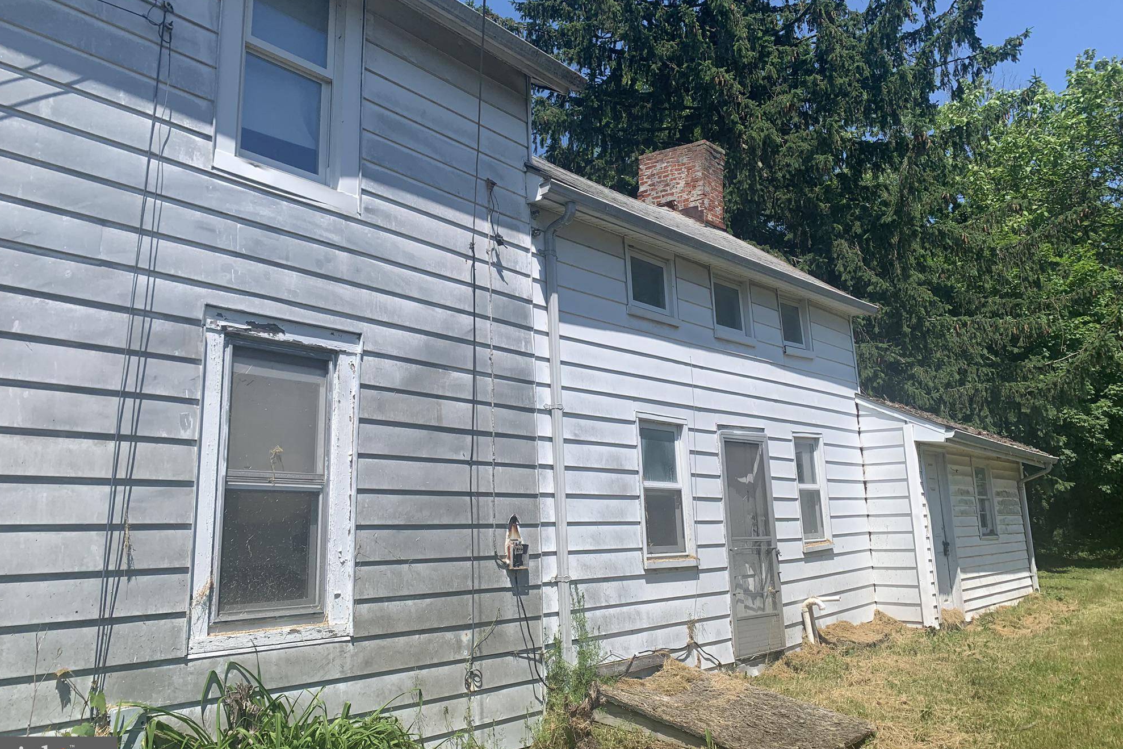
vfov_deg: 46.4
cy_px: 347
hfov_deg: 65.5
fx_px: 873
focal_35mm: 28
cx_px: 557
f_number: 1.8
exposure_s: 1/2755
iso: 25
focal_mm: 4.25
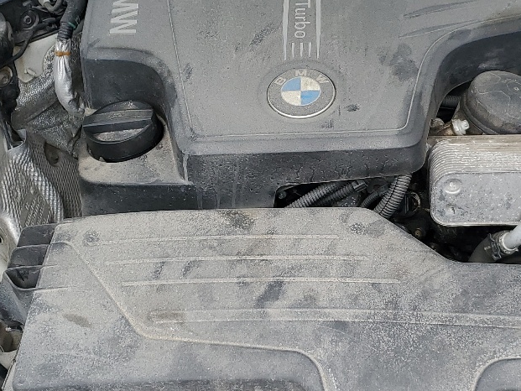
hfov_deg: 28.7
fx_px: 1009
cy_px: 255
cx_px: 357
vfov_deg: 21.9
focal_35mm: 67
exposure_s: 1/714
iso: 50
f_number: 1.5
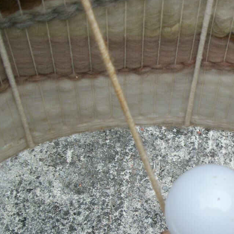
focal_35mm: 57
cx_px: 206
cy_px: 157
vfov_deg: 29.8
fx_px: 436
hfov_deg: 29.0
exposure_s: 1/160
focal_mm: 5.7
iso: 80
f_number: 2.9
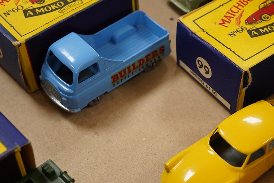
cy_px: 112
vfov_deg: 18.9
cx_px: 184
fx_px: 548
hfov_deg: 27.9
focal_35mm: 72
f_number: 10
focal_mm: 30
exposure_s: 1/160
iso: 2500
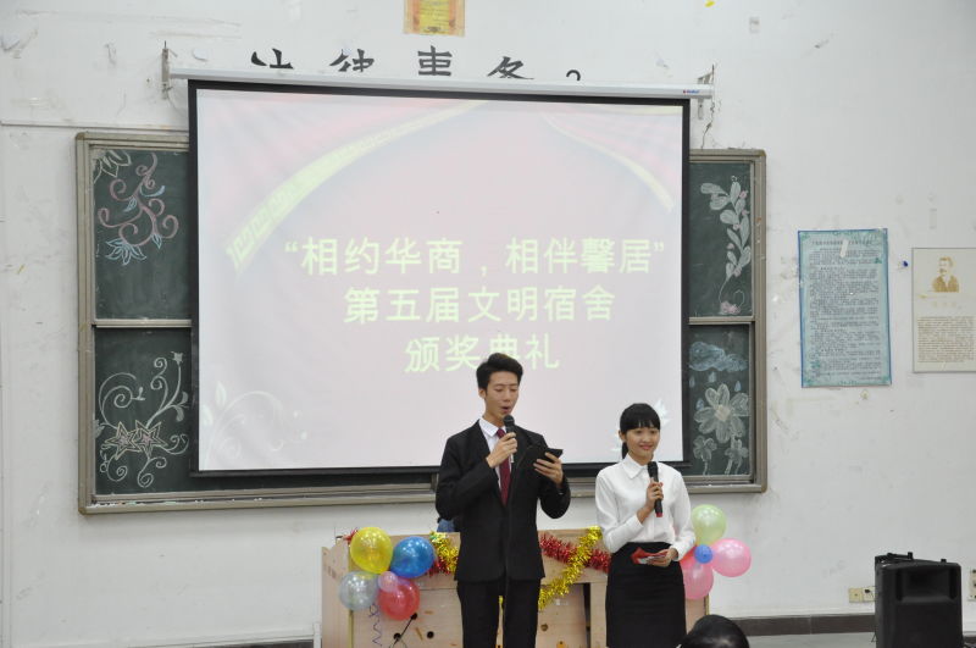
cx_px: 488
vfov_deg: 21.5
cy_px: 324
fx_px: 1706
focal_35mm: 63
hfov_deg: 31.9
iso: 2000
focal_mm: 42
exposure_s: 1/40
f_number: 4.8
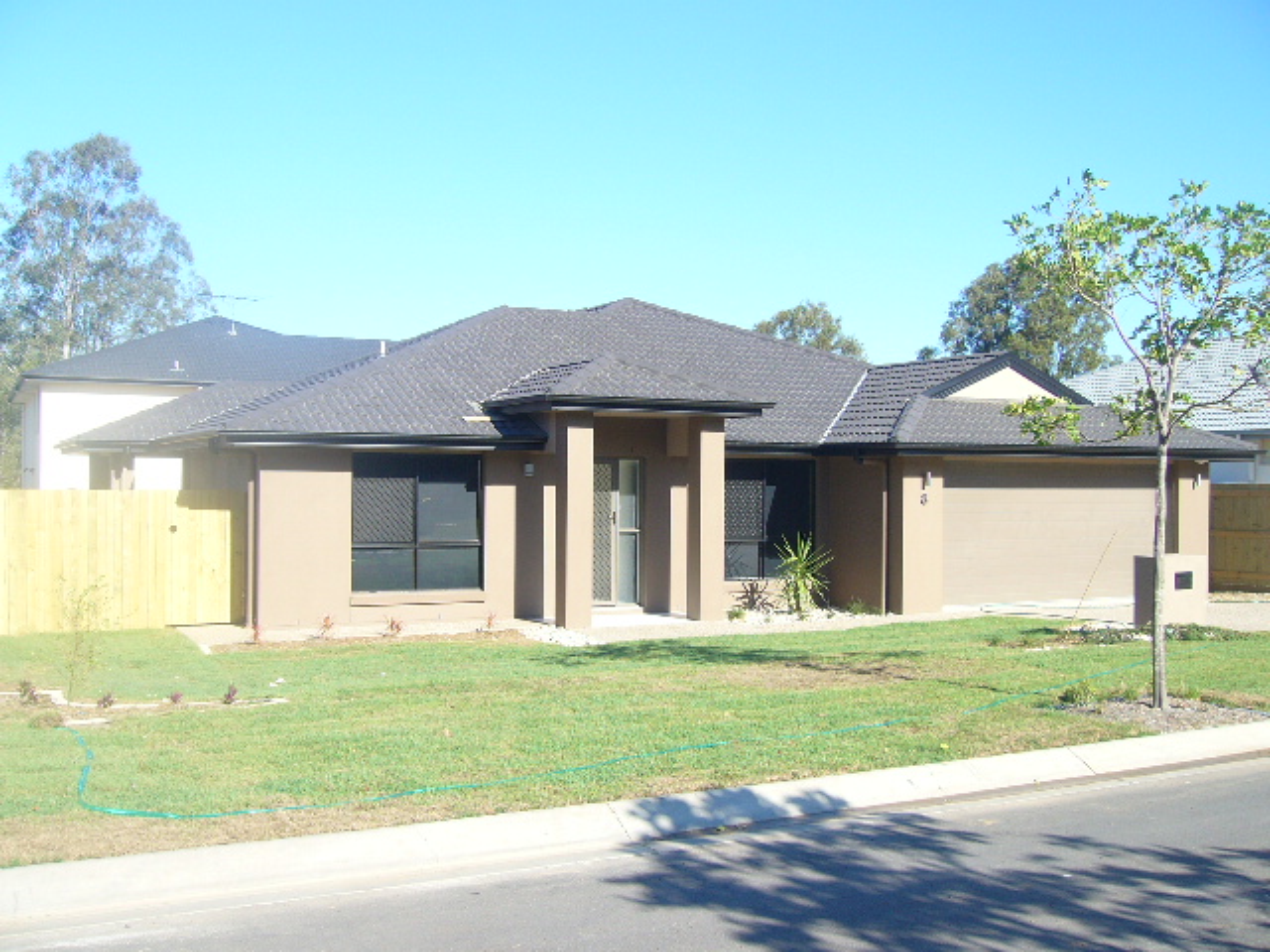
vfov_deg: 40.7
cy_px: 476
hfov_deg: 52.6
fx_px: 1284
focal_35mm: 35
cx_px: 635
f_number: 5.6
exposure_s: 1/125
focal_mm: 5.8
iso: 64
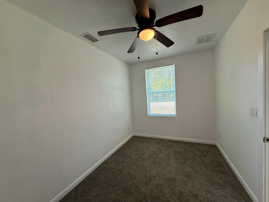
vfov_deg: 85.7
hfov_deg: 102.1
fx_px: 109
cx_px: 134
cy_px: 101
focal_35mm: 14
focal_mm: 2.22
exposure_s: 1/120
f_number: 2.2
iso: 125
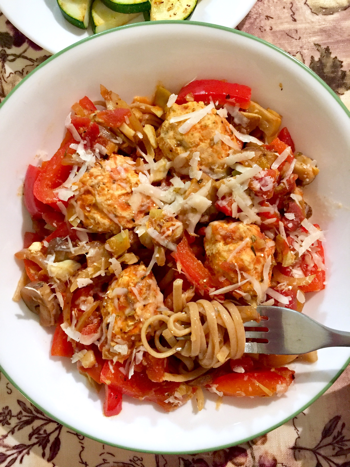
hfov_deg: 48.2
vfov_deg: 61.7
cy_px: 234
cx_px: 175
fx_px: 391
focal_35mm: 29
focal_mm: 4.15
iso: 250
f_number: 2.2
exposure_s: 1/20
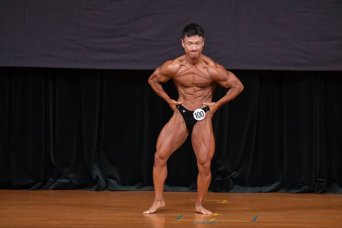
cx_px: 171
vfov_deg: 4.6
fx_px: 2849
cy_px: 114
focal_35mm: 300
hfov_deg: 6.9
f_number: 5.6
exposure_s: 1/400
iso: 4000
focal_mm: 200
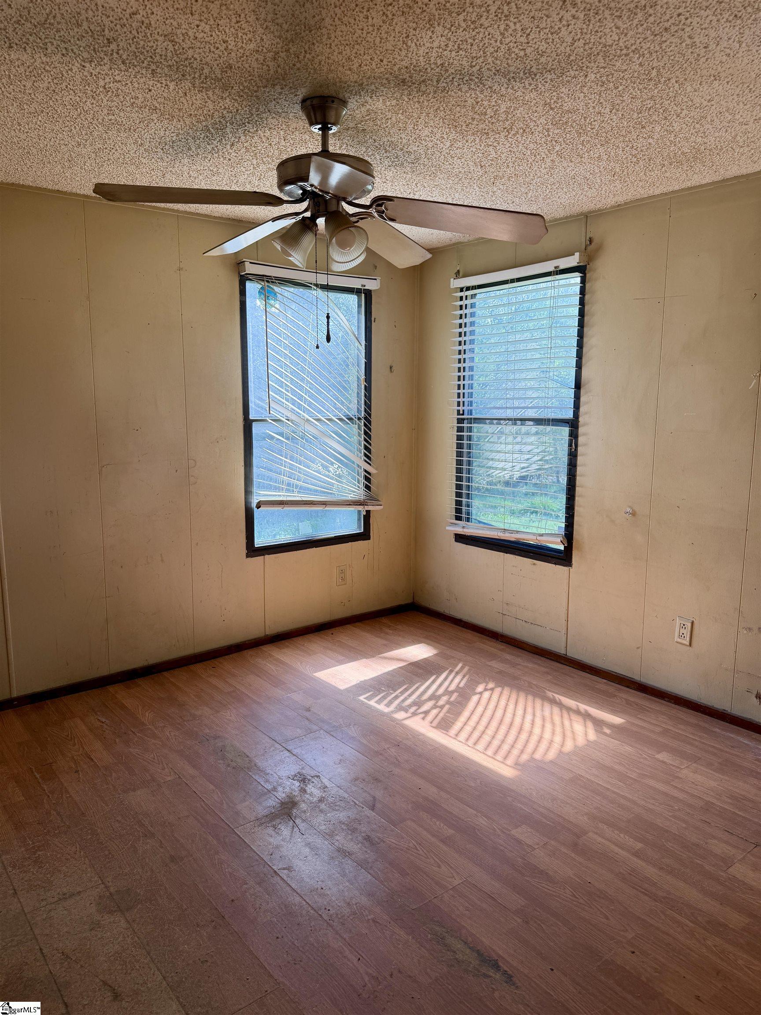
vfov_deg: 71.6
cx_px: 380
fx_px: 703
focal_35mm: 24
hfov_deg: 56.8
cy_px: 508
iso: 64
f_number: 1.78
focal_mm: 6.76
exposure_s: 1/202
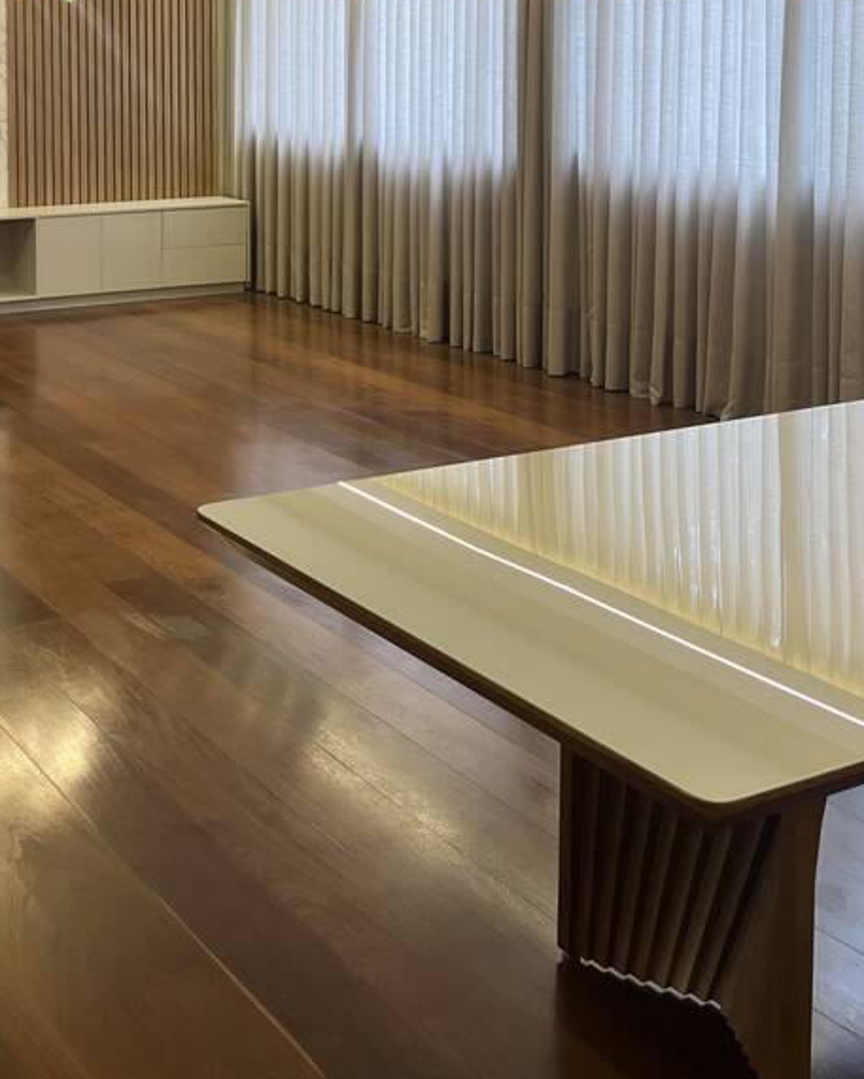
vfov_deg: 36.5
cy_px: 117
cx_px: 185
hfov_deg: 30.8
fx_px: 1534
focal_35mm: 48
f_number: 1.6
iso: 100
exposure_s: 1/120
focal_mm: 5.1
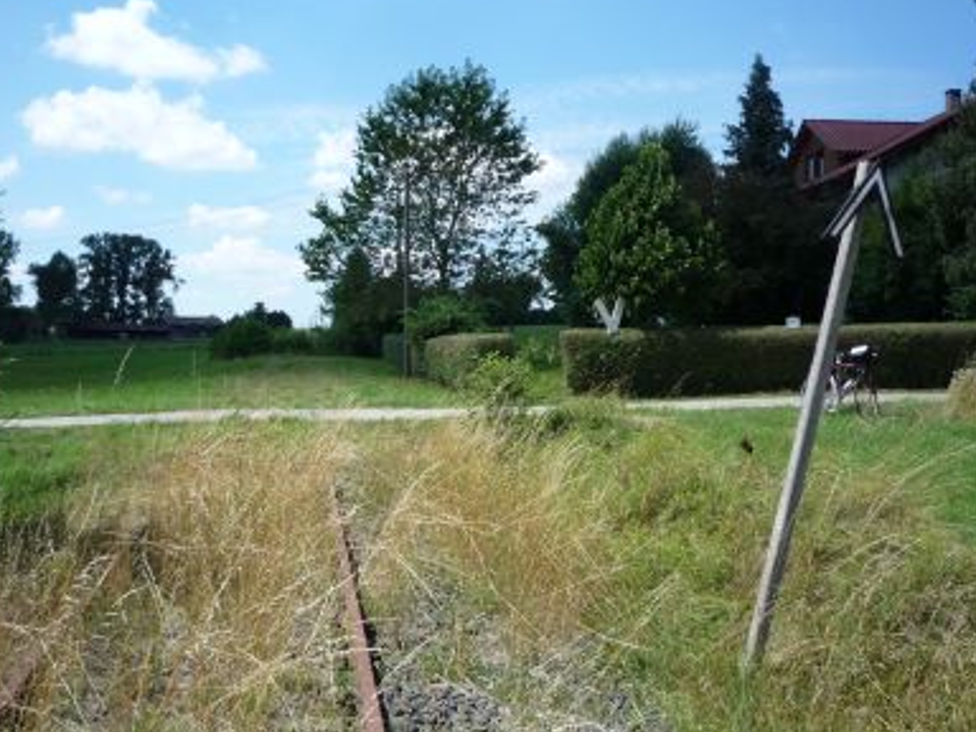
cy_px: 379
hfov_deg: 46.8
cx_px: 458
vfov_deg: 36.0
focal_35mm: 40
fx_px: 1128
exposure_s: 1/400
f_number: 4.5
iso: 100
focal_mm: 5.2
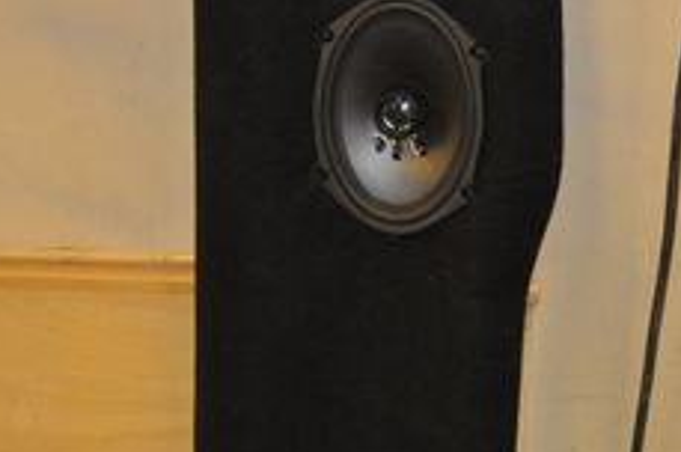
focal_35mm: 109
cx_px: 523
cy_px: 340
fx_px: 2059
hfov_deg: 18.6
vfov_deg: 12.5
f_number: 4.2
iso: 800
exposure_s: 1/60
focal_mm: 26
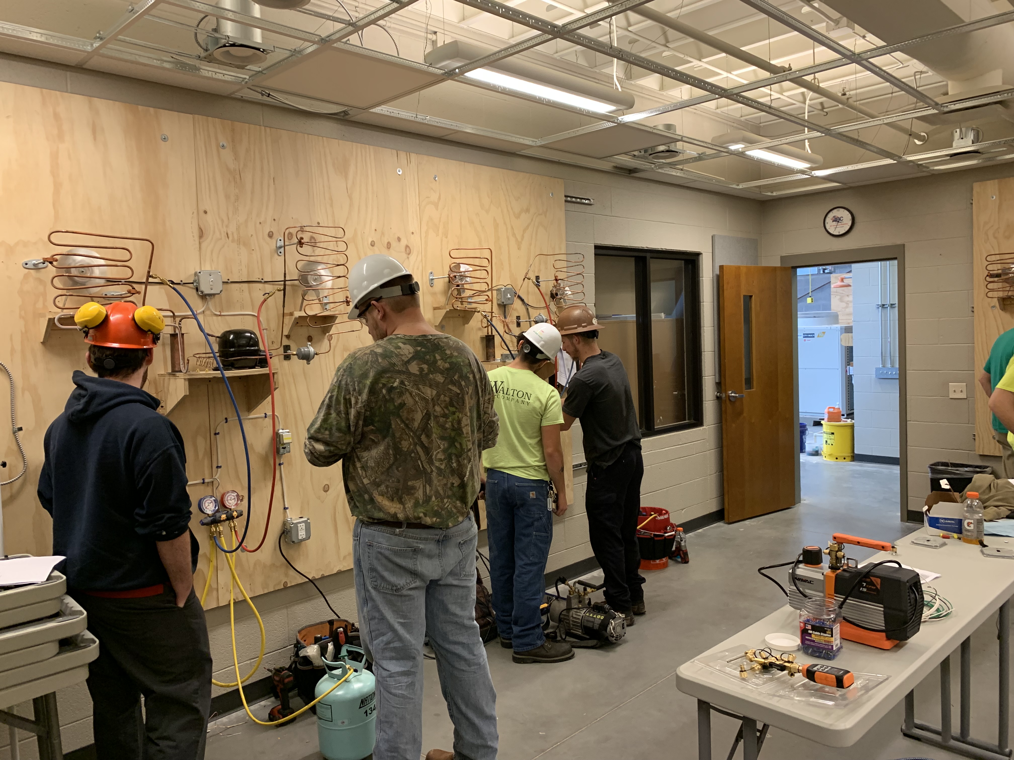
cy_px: 380
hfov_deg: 67.3
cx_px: 507
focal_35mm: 26
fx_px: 762
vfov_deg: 53.1
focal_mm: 4.25
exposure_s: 1/60
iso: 125
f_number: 1.8
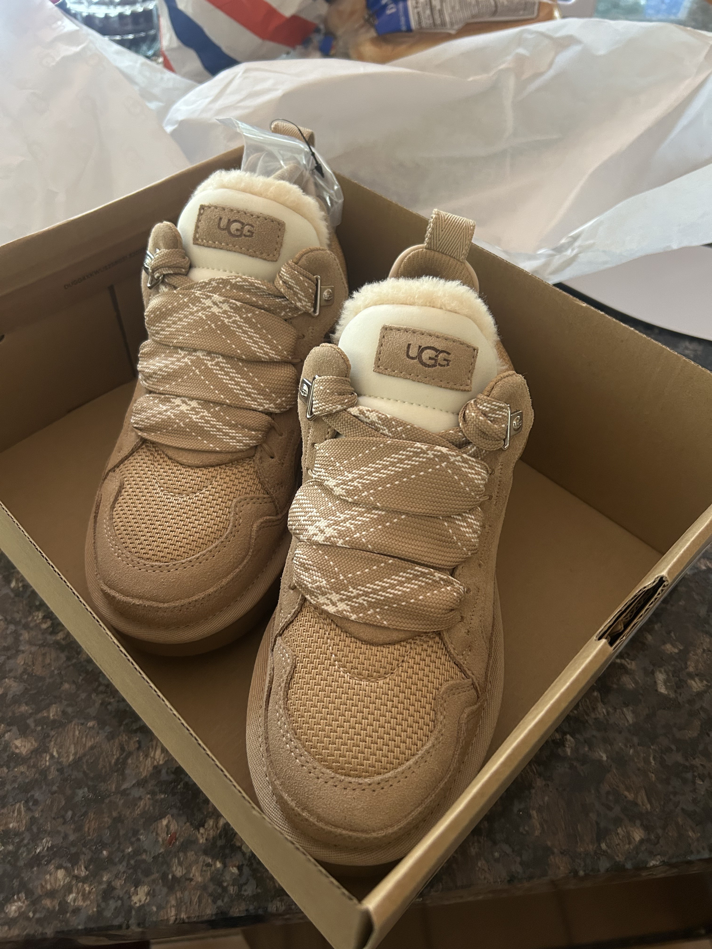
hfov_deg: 53.1
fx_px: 713
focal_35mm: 26
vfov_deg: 67.3
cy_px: 474
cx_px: 356
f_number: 1.5
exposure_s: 1/60
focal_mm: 5.7
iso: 320
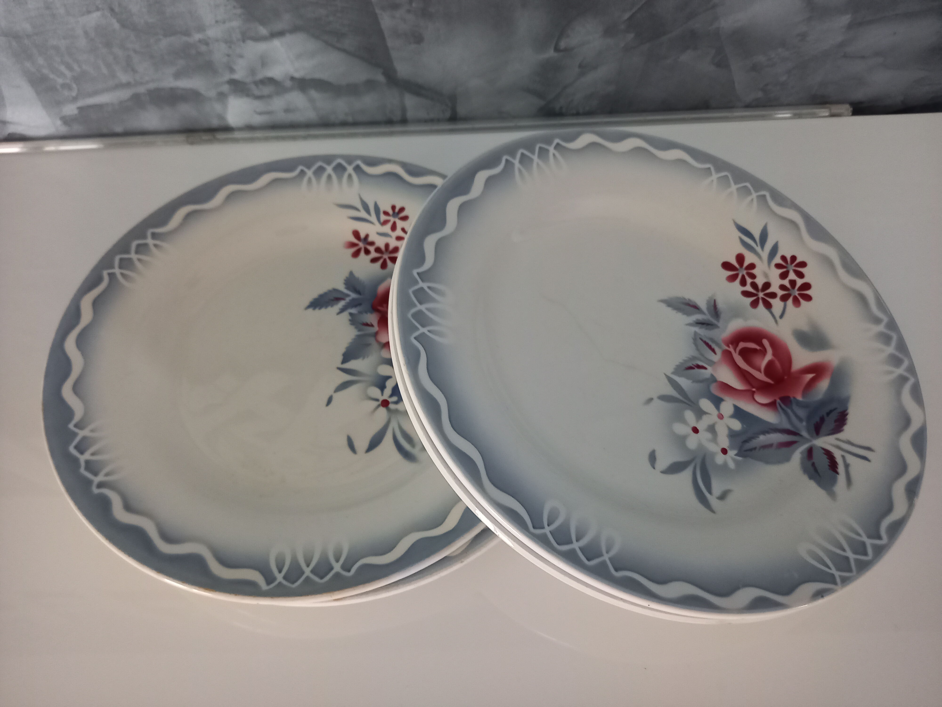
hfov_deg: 69.4
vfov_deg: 54.9
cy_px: 354
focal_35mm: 25
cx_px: 471
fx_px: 680
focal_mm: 4.6
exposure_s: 1/20
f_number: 2
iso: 800
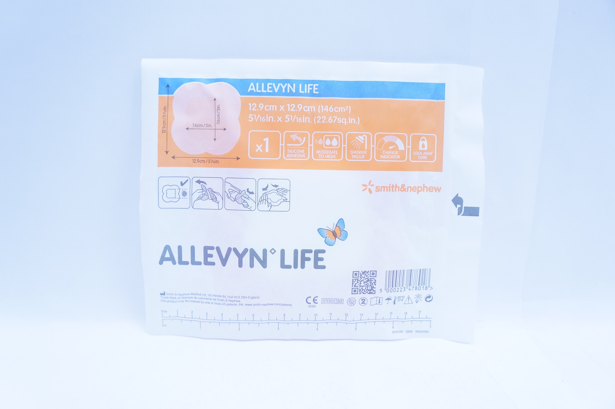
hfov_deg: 59.5
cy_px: 204
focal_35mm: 32
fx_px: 538
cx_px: 308
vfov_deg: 41.6
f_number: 4.5
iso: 800
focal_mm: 21
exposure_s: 1/200
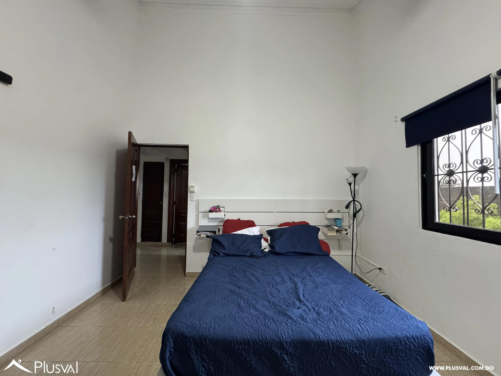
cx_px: 250
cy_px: 188
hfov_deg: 102.1
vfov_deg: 85.7
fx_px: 203
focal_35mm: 14
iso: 500
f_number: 2.2
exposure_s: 1/60
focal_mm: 2.22
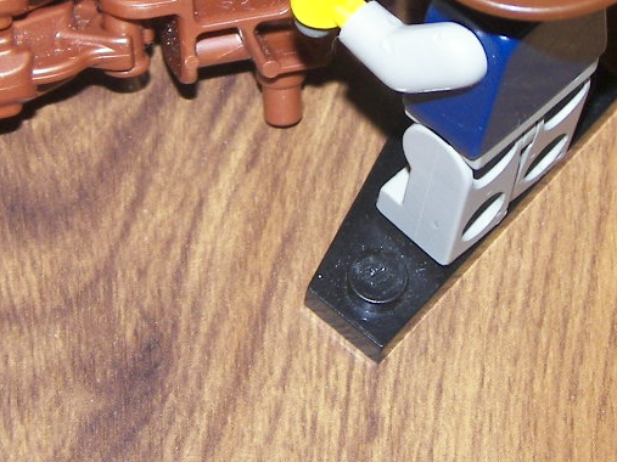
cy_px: 56
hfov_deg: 7.3
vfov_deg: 5.5
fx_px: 4811
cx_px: 229
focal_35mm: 270
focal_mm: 17.8
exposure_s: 1/40
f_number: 3.2
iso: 100
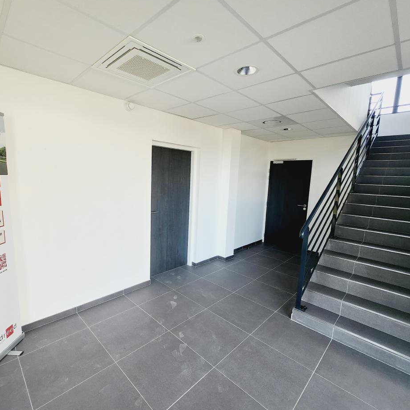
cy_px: 201
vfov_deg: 87.4
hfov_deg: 87.3
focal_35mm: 16
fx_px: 214
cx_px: 189
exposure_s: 1/100
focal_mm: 1.74
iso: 50
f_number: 2.2
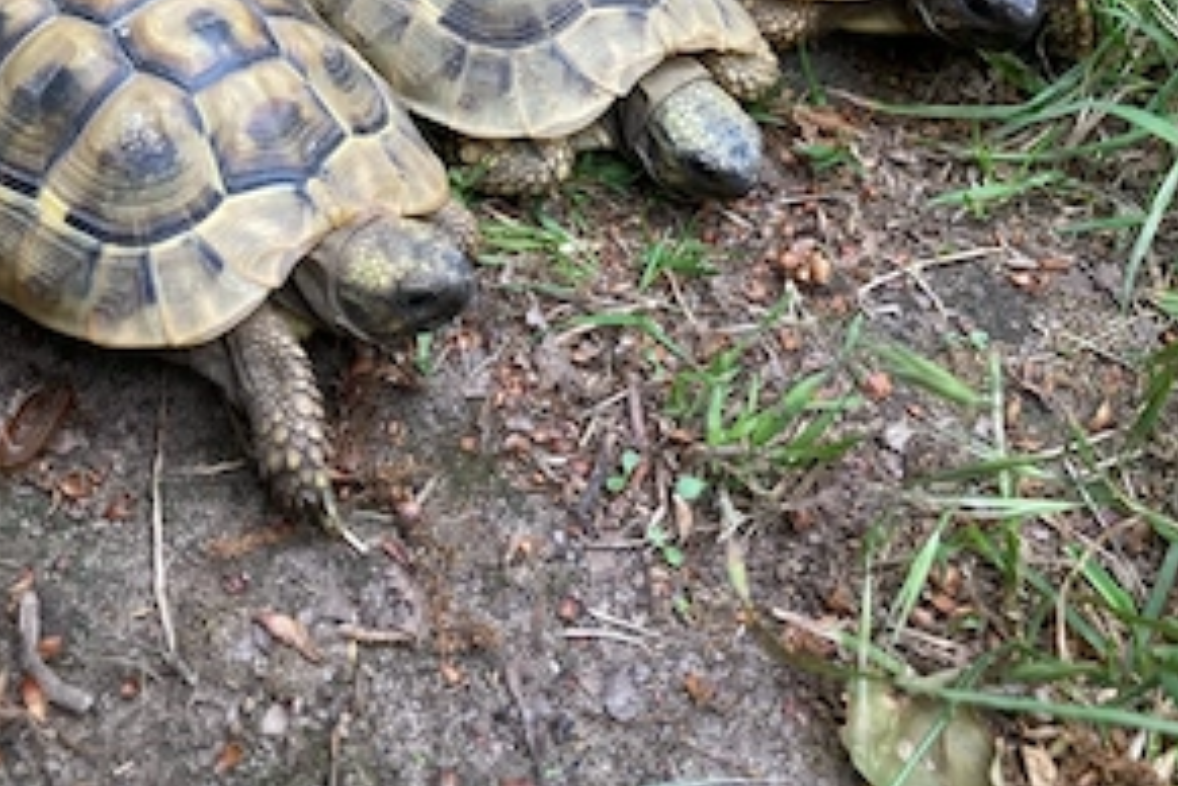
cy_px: 113
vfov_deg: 32.1
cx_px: 575
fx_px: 1309
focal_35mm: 40
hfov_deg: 48.5
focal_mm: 3.99
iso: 25
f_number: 1.8
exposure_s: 1/121
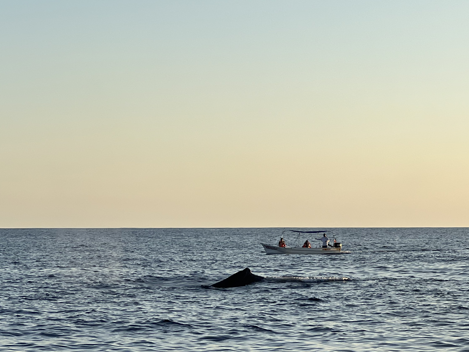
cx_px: 248
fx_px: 1870
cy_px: 237
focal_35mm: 138
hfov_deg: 14.3
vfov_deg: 10.7
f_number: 2.8
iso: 32
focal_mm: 9
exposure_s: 1/669
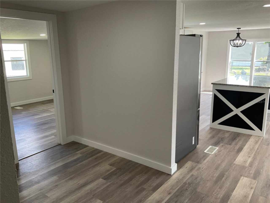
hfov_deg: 61.7
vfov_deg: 48.2
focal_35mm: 29
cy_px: 102
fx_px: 226
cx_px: 135
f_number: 1.8
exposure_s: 1/120
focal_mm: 3
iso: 50
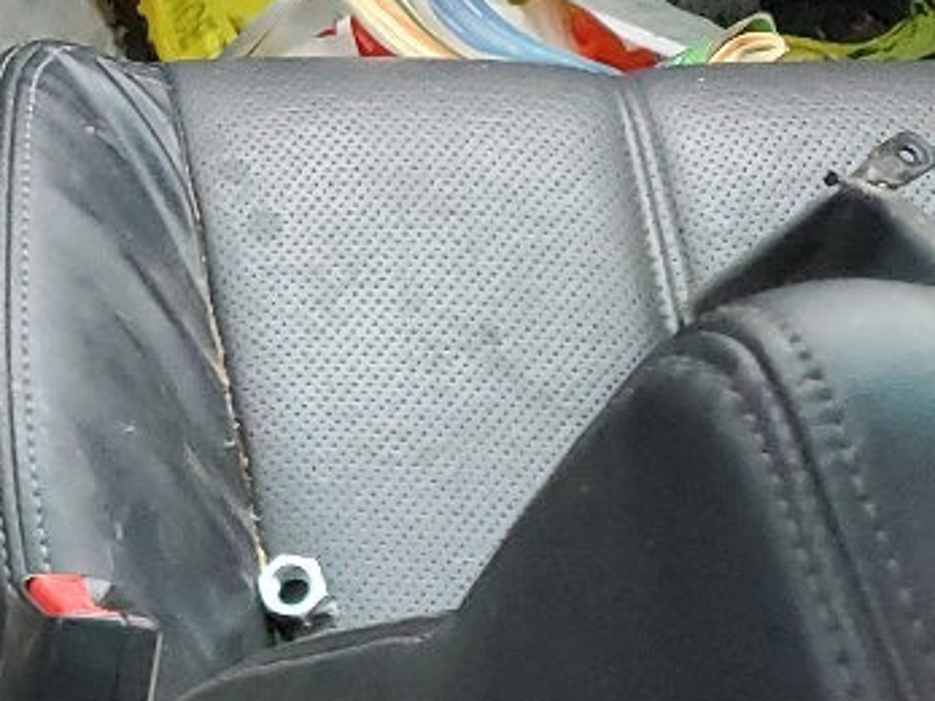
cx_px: -466
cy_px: -208
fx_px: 3240
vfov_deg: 12.0
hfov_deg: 15.2
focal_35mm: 120
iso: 340
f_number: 1.5
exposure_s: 1/60.2
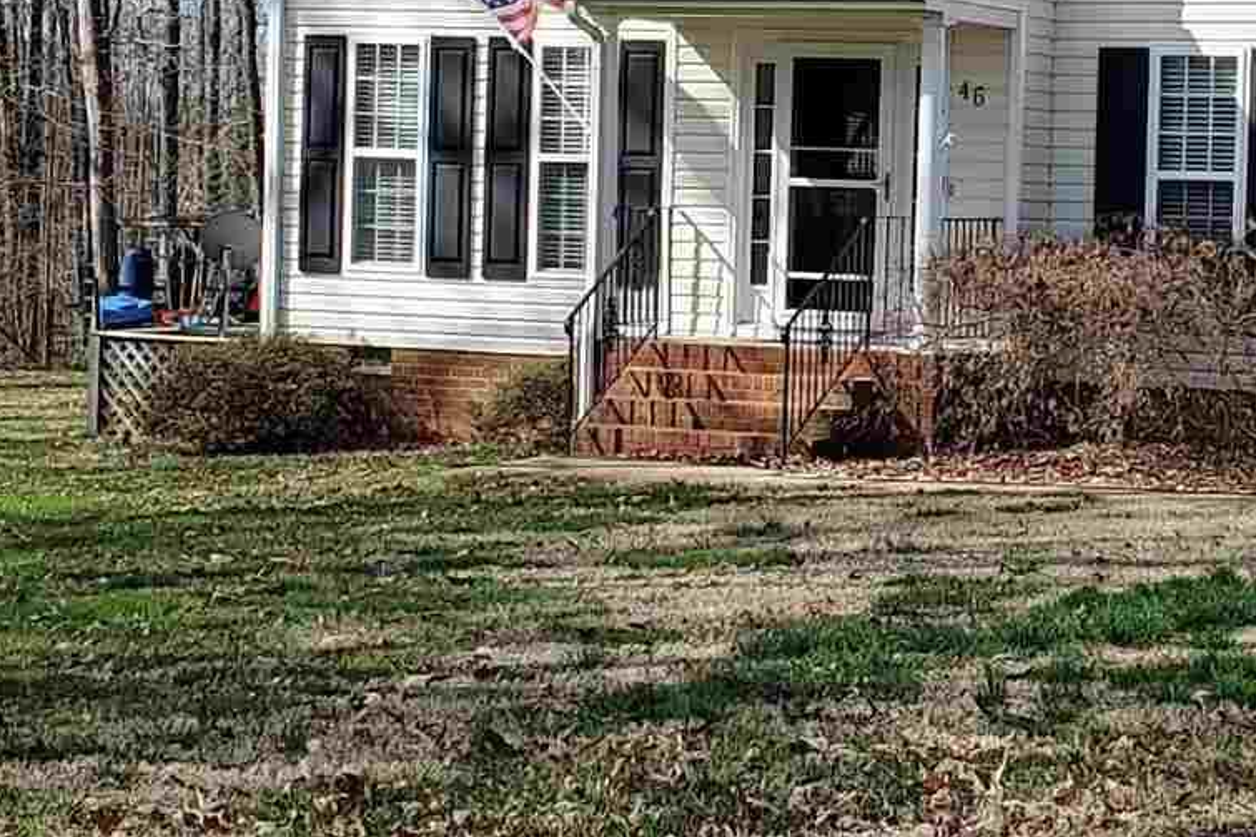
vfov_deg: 12.4
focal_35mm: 110
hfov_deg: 18.5
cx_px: 817
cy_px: 176
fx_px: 3837
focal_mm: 4.3
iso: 50
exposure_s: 1/997
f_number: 2.4
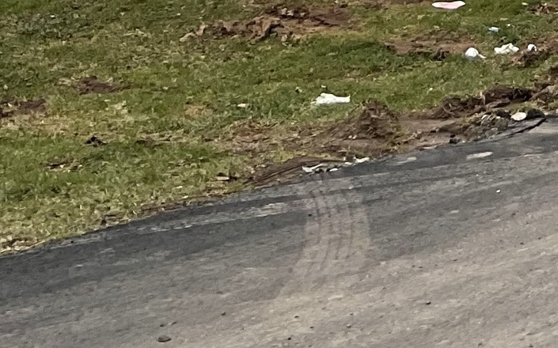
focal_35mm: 134
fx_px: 2037
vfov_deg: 8.8
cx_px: 1045
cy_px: -498
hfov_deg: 13.7
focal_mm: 3
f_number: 1.8
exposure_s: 1/342
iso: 16
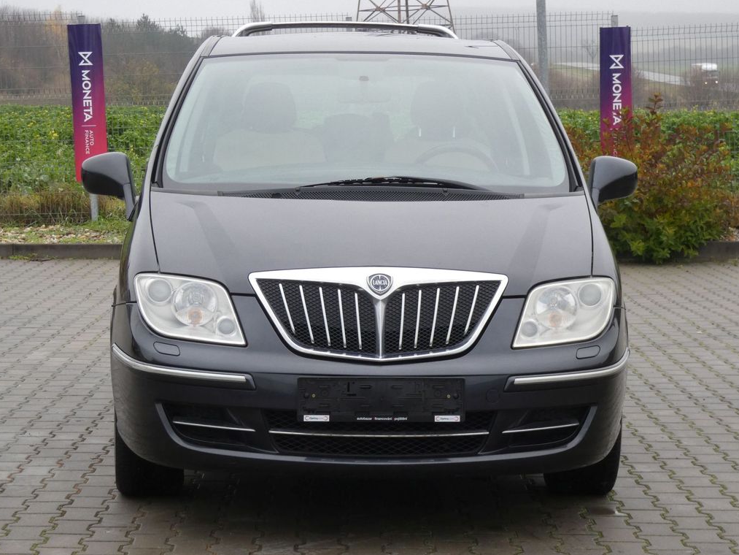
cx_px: 369
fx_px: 1943
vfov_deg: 16.2
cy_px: 280
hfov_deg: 21.5
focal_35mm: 91
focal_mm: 16
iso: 200
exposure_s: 1/80
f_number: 5.6
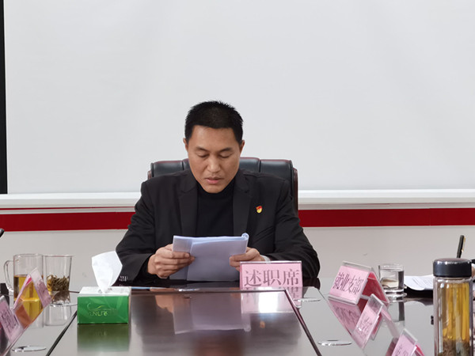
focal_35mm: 115
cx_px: 238
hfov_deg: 17.1
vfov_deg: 12.9
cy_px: 178
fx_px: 1578
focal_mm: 7.48
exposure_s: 1/33.3
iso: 160
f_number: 2.4
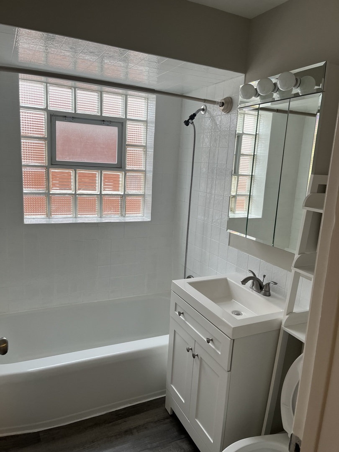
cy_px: 226
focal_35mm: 26
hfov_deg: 53.1
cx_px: 170
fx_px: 339
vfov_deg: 67.3
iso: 64
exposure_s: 1/120
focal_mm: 5.1
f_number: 1.6
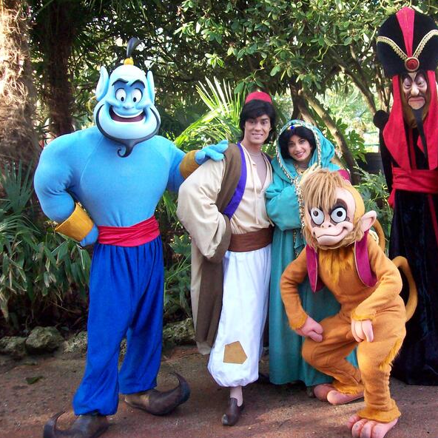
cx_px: 269
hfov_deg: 39.0
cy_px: 220
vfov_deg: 39.2
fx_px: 616
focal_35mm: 43
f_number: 2.7
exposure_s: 1/132
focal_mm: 6
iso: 200
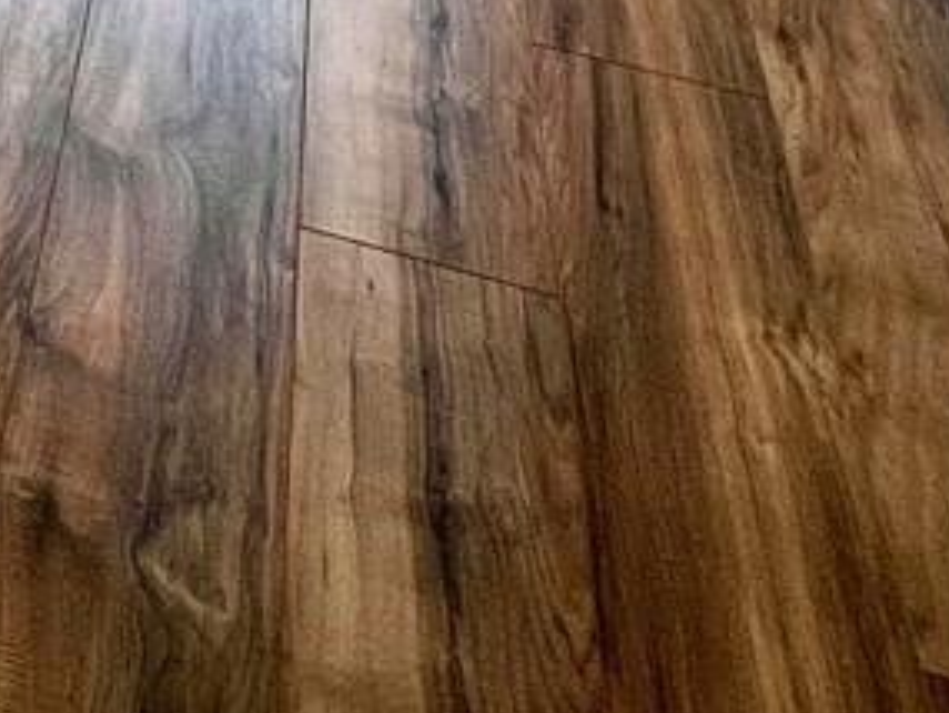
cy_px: -1179
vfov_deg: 12.9
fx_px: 2002
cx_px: -496
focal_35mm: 73
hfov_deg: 21.9
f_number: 1.8
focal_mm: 1.57
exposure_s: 1/1155
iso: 32
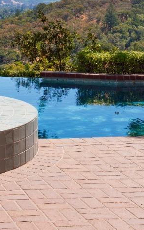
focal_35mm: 110
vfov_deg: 18.4
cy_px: -8
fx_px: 692
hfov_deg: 11.5
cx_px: -51
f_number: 13
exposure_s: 1/125
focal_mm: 34
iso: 100
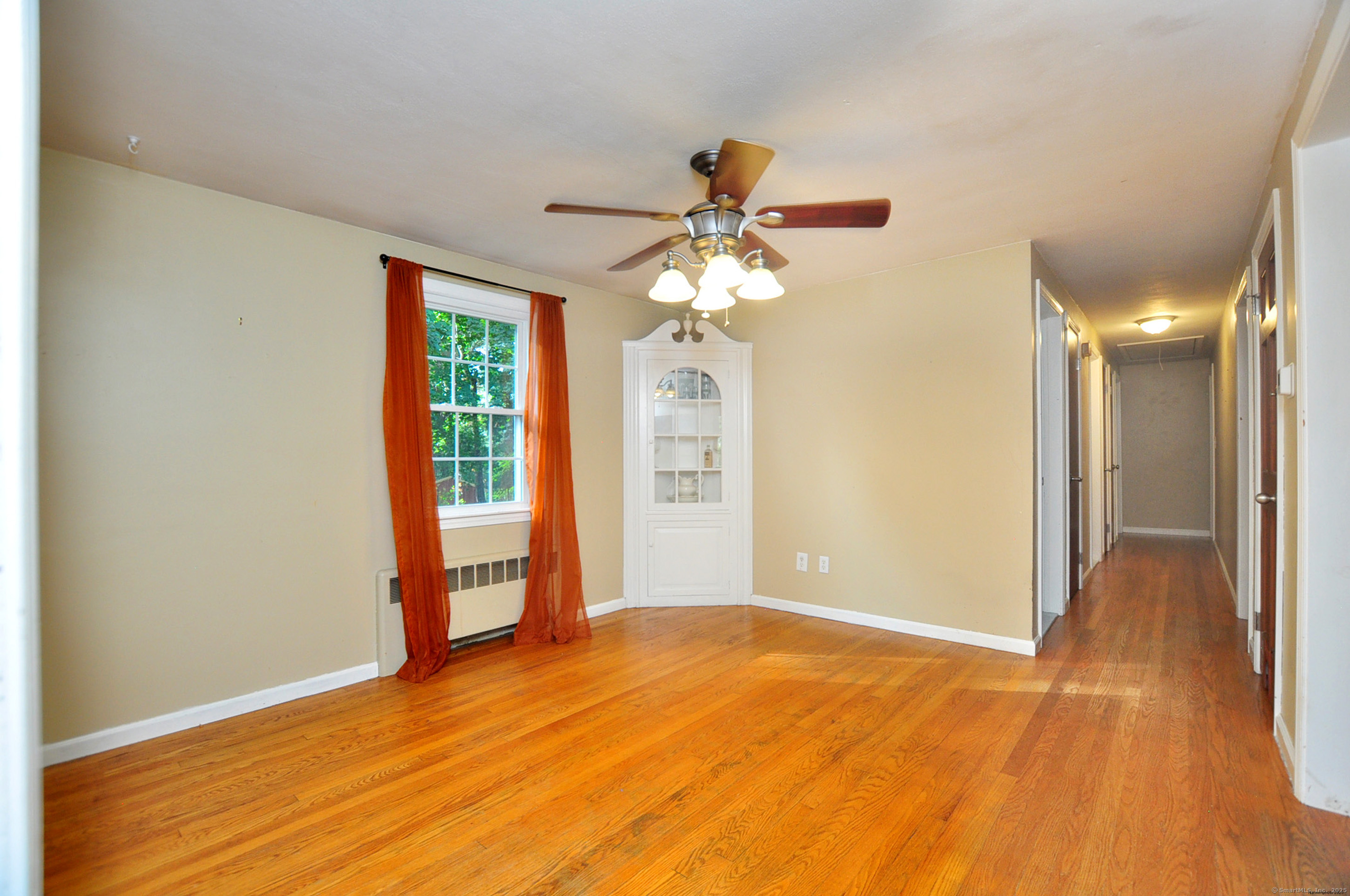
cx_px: 675
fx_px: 562
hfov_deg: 100.5
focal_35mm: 15
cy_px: 448
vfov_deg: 77.2
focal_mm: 10
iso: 640
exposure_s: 1/80
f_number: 4.5
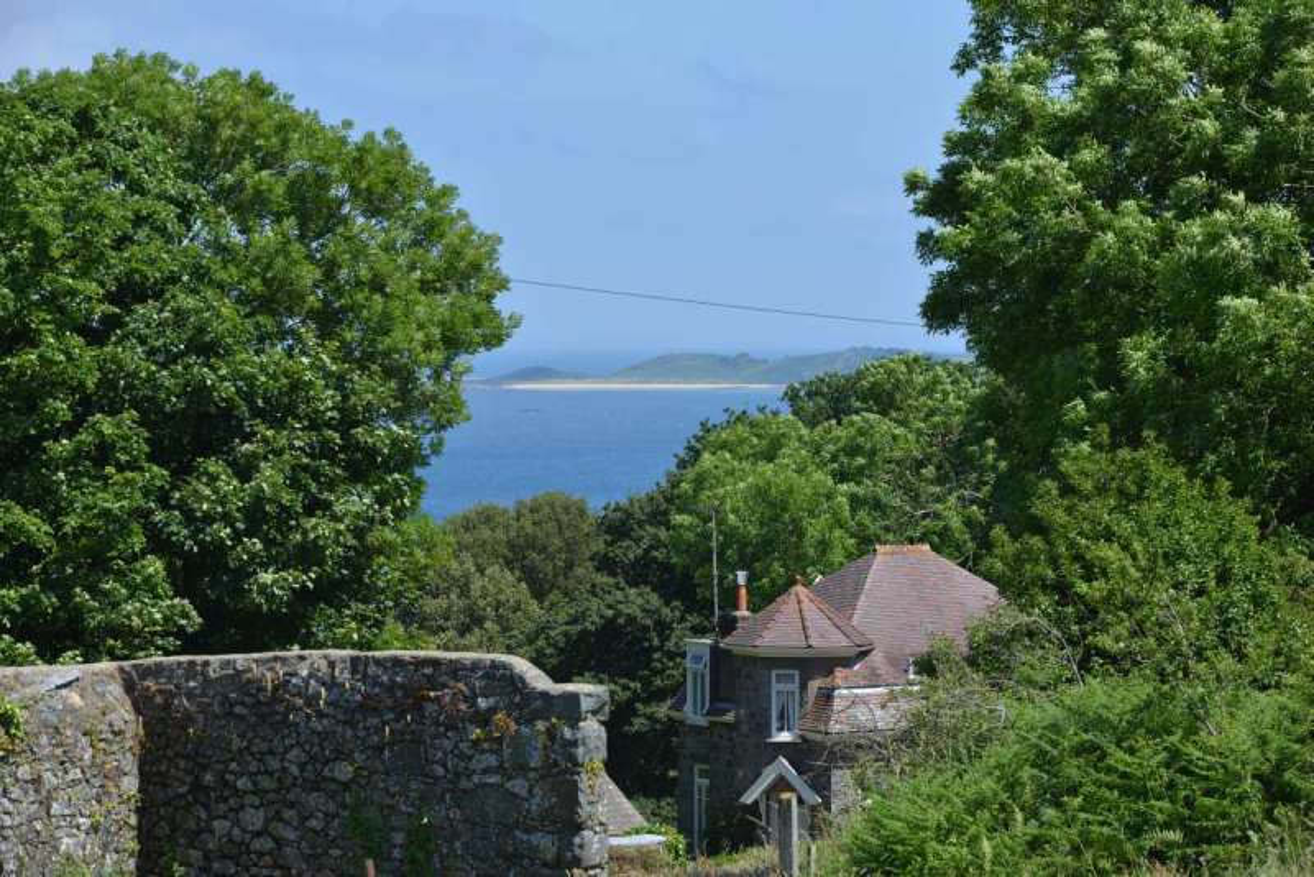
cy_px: 438
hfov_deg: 14.1
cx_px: 657
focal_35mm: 145
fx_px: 5294
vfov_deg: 9.5
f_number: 10
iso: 125
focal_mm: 145
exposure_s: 1/200
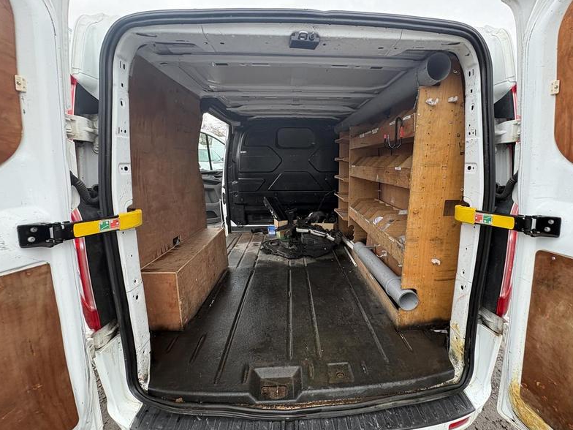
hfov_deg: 94.3
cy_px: 220
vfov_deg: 78.1
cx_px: 308
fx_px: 265
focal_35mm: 16
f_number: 2.2
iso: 125
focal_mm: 2.22
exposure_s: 1/103
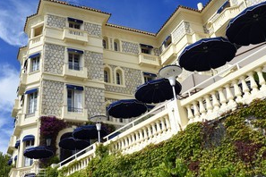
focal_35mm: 41
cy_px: 96
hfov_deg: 46.7
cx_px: 89
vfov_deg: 32.6
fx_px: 303
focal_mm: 29
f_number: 14
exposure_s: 1/250
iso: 200
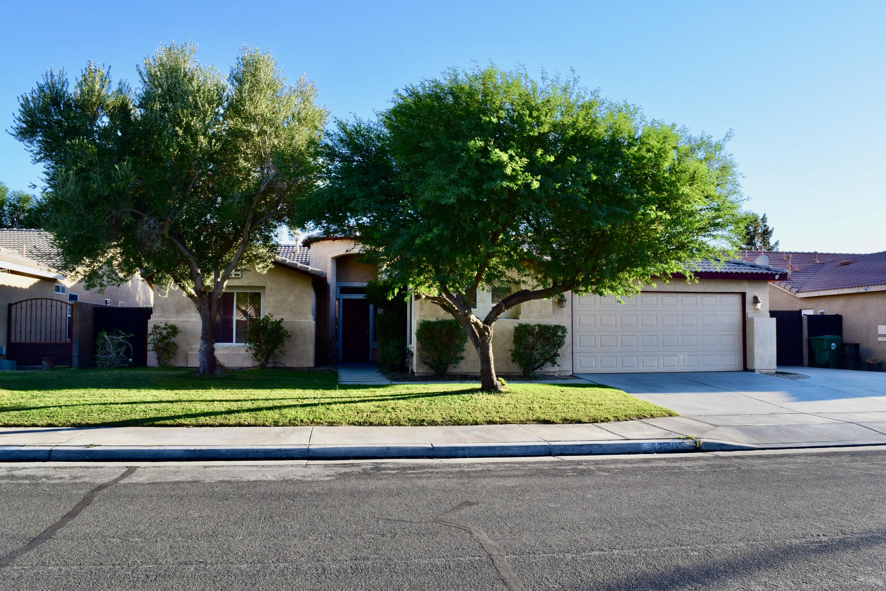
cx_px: 443
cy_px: 296
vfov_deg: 43.6
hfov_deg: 61.9
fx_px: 738
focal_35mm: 30
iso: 400
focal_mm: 20
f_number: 10
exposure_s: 1/200
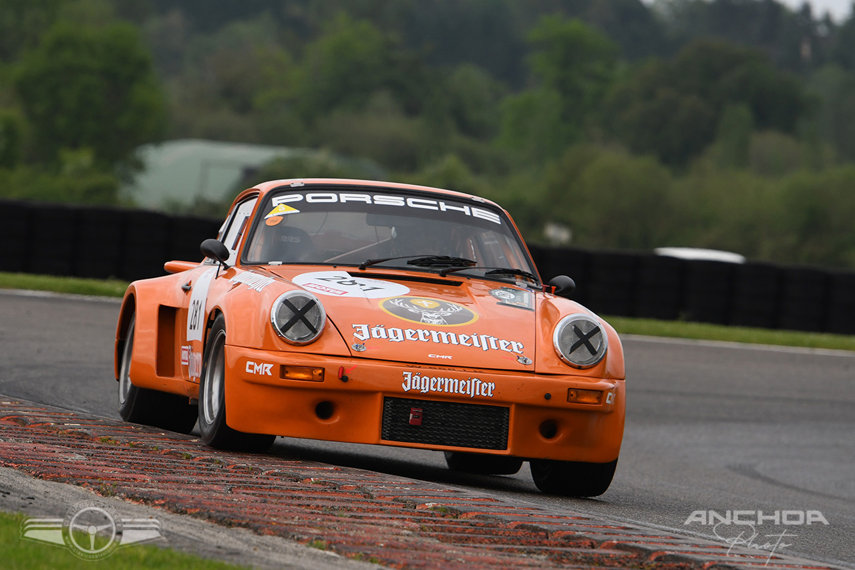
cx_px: 428
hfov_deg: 7.6
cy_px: 285
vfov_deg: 5.1
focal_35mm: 270
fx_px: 6411
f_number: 3.5
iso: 400
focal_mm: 180
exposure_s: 1/1000
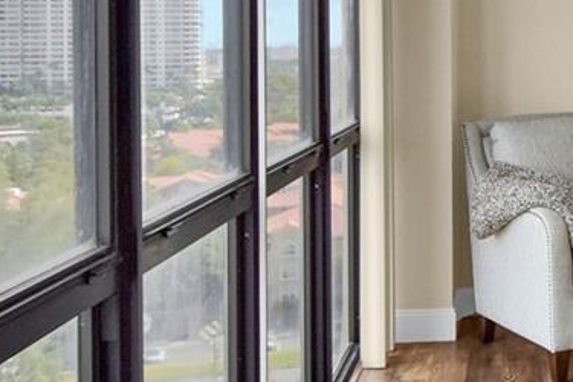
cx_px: 741
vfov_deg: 20.5
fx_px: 1019
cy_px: -2
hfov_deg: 26.7
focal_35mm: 64
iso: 250
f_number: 5.6
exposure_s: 1/160
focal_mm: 10
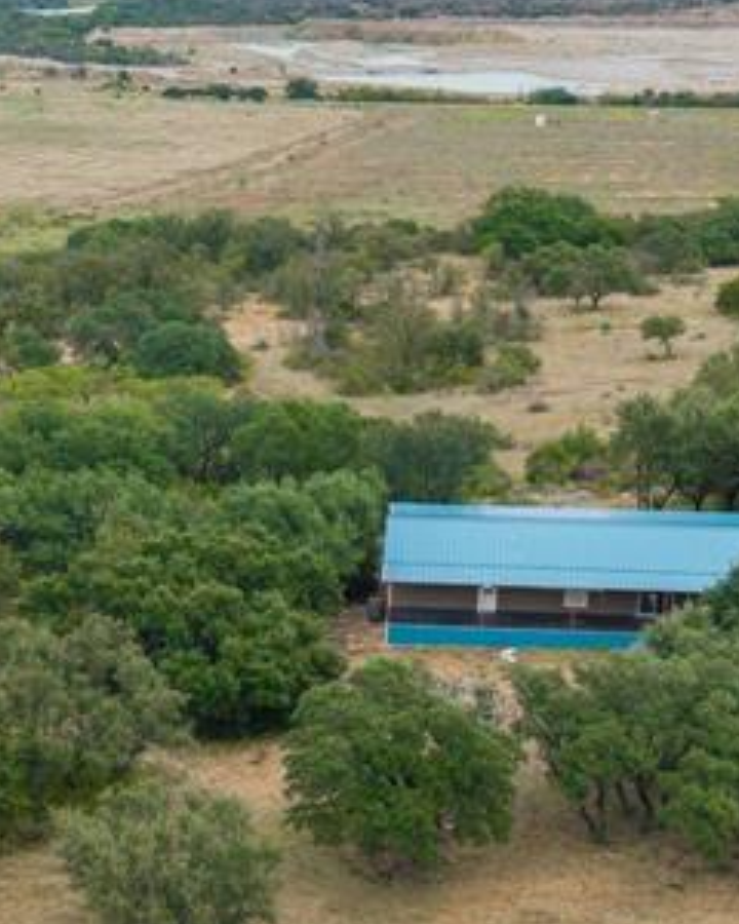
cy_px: 662
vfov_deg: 23.7
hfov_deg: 19.1
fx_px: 2187
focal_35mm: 80
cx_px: 216
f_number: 1.8
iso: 210
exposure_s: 1/3000
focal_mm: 8.67
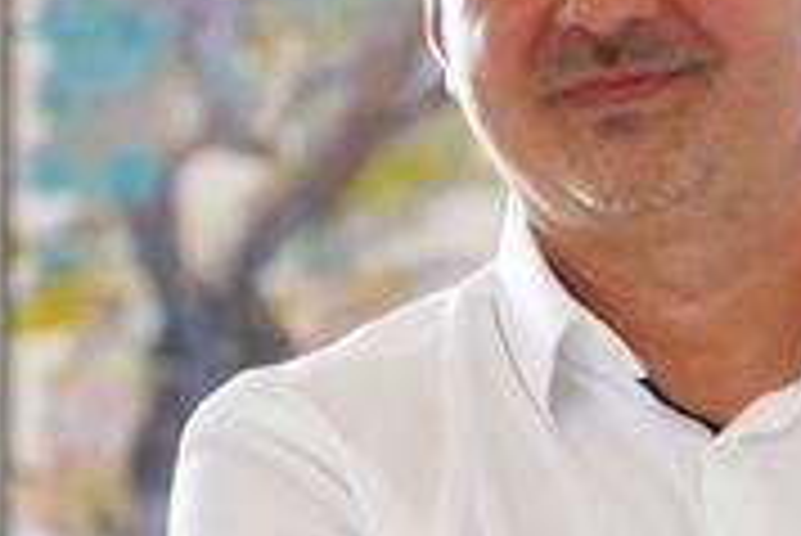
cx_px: 1256
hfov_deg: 5.9
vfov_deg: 4.0
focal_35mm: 346
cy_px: 331
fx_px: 7705
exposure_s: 1/100
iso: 2000
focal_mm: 75
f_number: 2.8
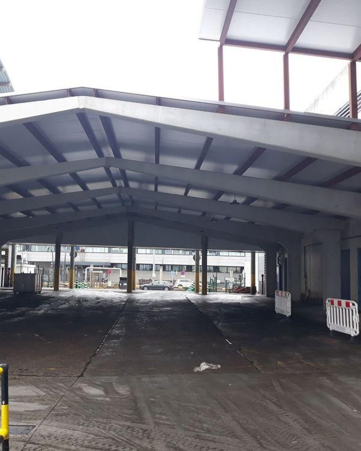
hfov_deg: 40.6
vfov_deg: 50.3
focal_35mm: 36
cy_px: 225
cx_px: 120
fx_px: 481
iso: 40
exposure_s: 1/346
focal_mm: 3.71
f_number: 1.7
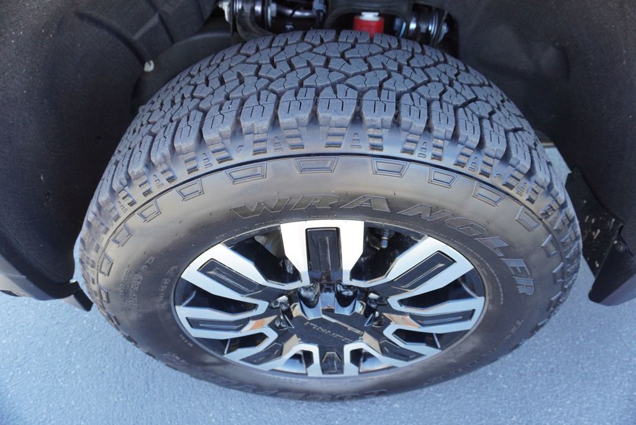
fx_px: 424
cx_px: 318
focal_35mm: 24
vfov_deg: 53.2
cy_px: 212
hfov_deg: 73.7
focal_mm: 16
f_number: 4
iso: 320
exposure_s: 1/60
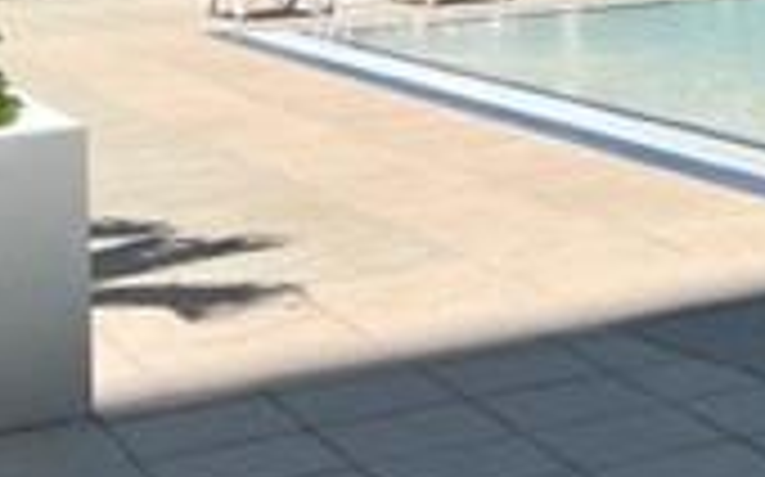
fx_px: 2167
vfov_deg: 12.0
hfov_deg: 17.7
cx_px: 1184
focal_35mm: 104
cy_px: -216
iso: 50
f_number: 1.5
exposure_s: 1/7463
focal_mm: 5.7
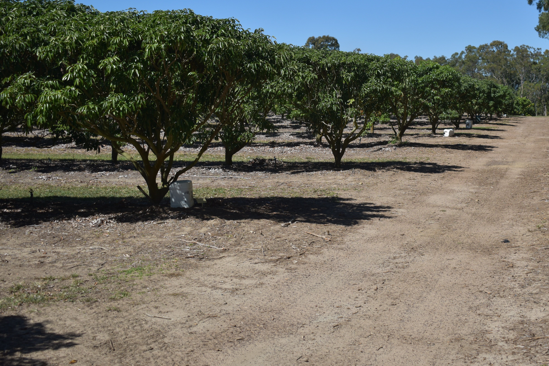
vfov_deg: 24.2
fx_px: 854
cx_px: 330
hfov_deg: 35.5
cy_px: 152
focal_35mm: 56
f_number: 4.2
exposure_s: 1/1000
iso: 100
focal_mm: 30
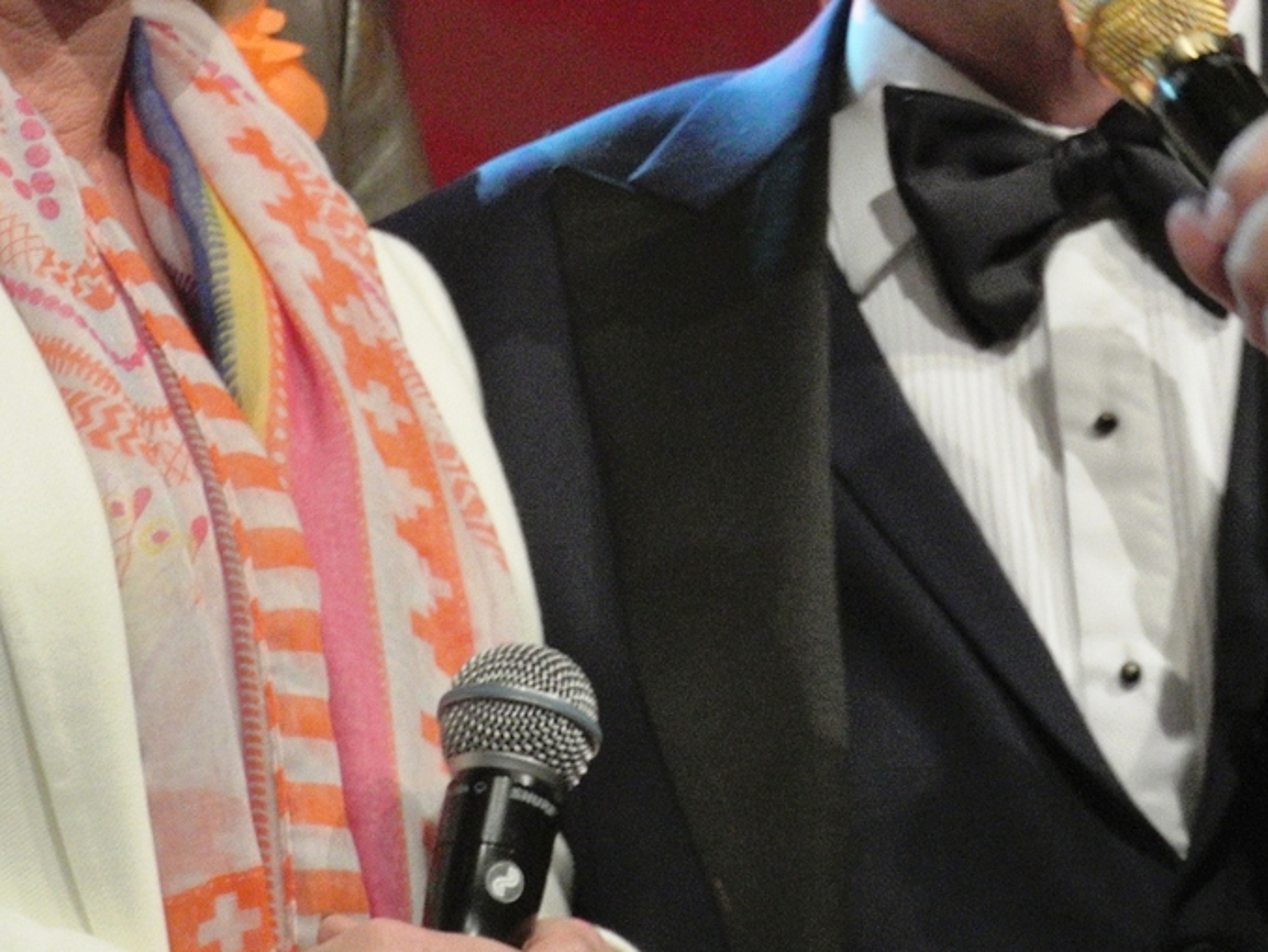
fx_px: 22829
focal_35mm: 623
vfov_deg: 2.4
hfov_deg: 3.2
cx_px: 715
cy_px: 34
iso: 900
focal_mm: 100.9
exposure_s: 1/60
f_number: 5.6
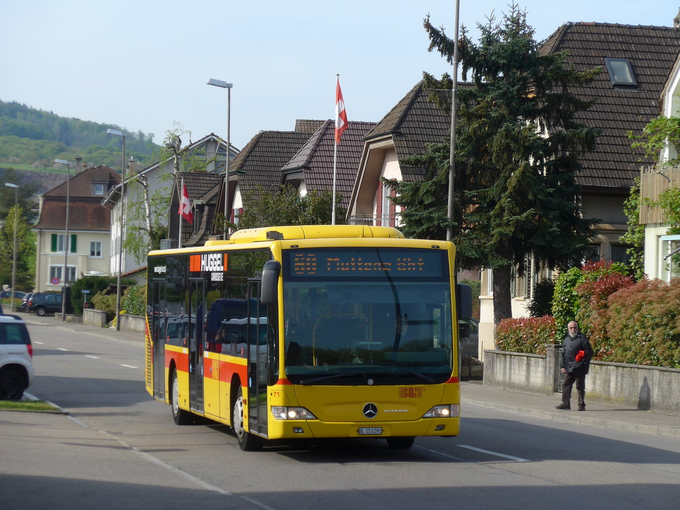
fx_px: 2436
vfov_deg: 12.0
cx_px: 340
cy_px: 255
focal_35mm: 124
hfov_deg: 15.9
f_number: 5.2
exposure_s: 1/250
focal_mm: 24.3
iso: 80
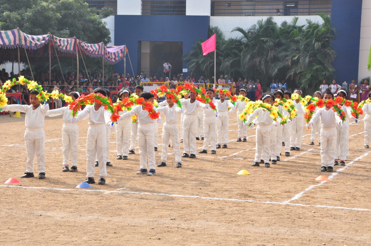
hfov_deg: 26.0
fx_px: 803
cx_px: 186
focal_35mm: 78
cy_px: 123
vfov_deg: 17.4
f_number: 13
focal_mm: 52
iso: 200
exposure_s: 1/100
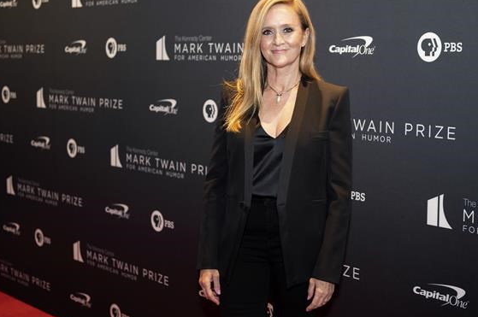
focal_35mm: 64
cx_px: 262
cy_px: 138
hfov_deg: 31.4
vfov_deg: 21.2
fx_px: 849
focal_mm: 55
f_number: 2.8
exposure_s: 1/125
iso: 2000
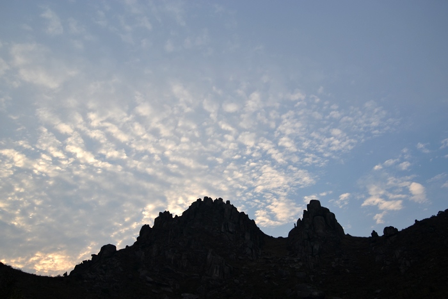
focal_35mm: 27
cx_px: 224
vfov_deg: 47.9
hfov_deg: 67.4
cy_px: 150
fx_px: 336
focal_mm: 18
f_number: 6.3
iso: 100
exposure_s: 1/160
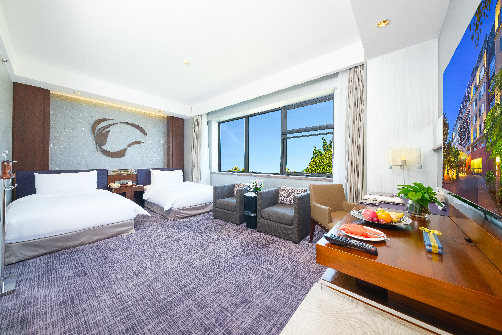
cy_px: 168
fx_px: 167
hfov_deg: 112.6
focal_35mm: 12
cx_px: 251
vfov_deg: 90.0
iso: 320
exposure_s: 1/10
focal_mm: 8
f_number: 8
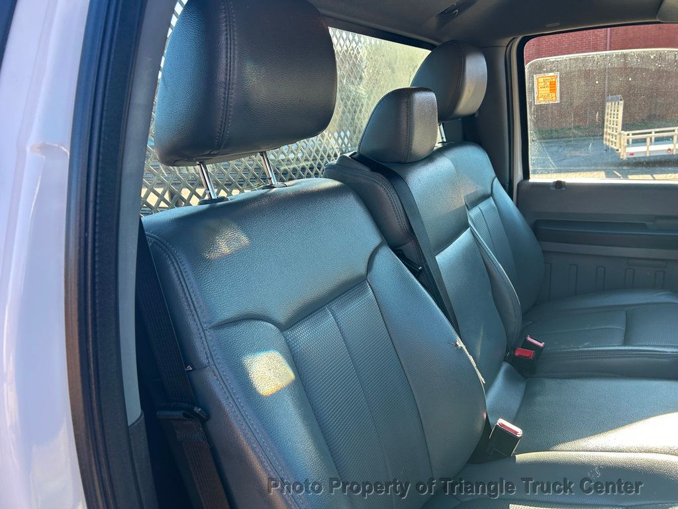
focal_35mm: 26
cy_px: 254
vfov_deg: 53.1
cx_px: 339
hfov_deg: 67.3
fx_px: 509
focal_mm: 5.7
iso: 40
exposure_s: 1/240
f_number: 1.5
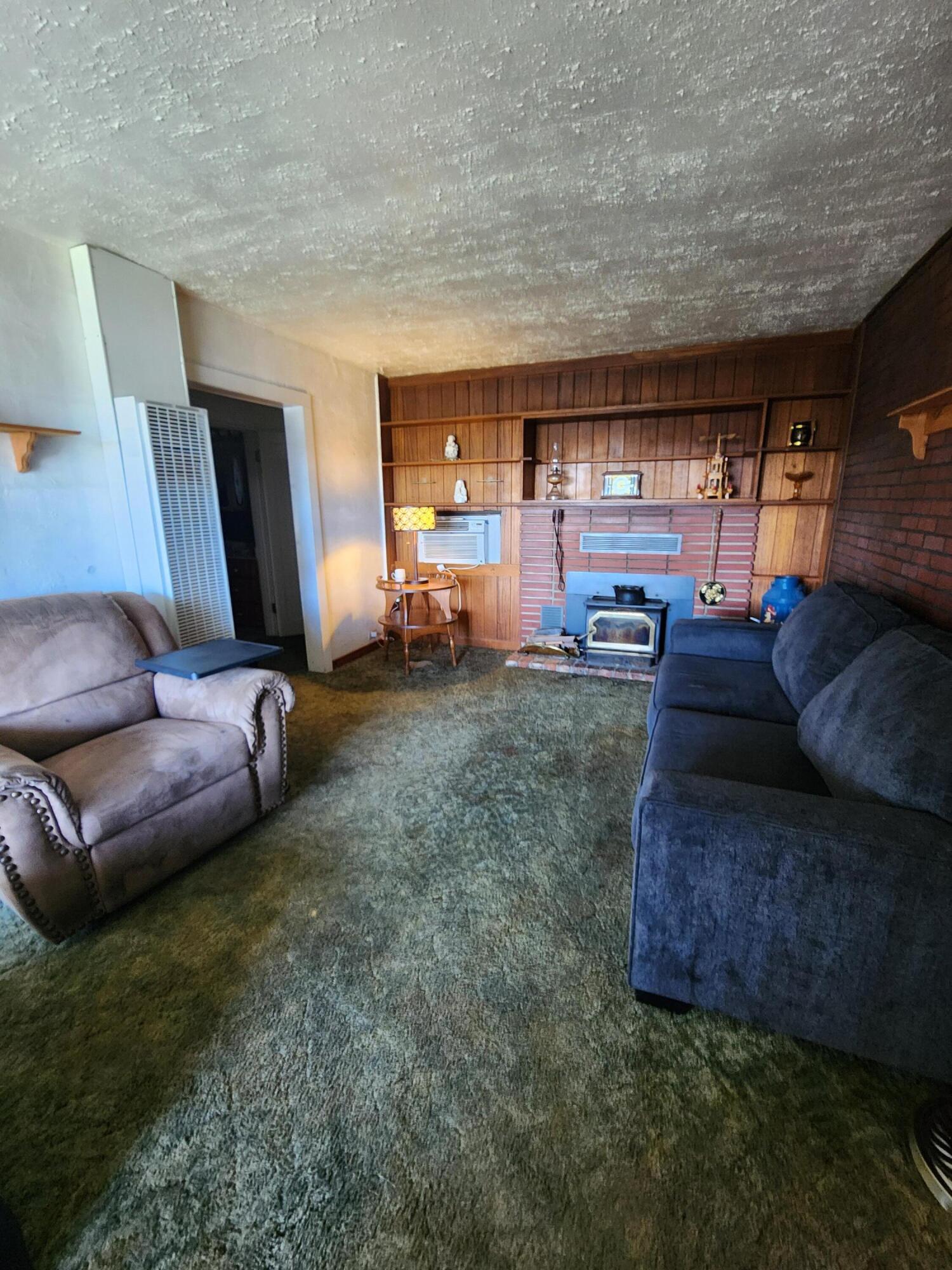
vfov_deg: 106.2
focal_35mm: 13
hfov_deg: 89.9
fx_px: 477
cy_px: 635
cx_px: 476
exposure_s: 1/30
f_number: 2.2
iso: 320
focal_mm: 2.2
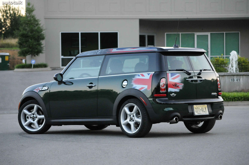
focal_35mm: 129
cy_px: 82
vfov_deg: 10.6
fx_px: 891
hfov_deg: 15.9
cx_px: 124
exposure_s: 1/500
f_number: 5
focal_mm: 86
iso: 2000
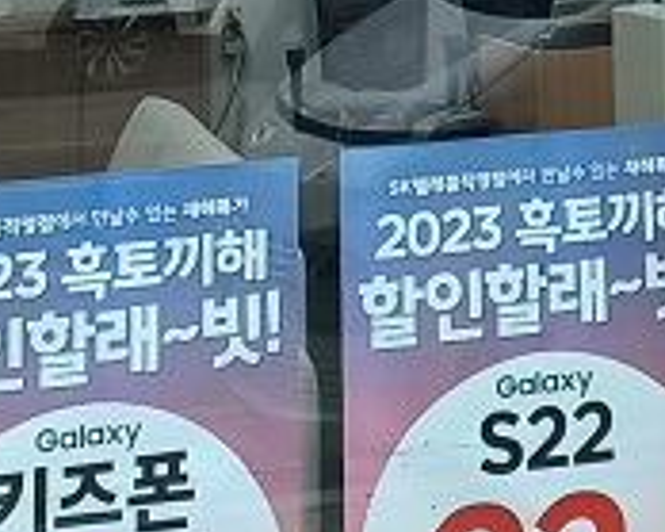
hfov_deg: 12.1
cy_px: -819
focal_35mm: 155
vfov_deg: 8.9
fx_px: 3049
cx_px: 826
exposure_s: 1/100
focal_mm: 5.06
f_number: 1.8
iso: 32
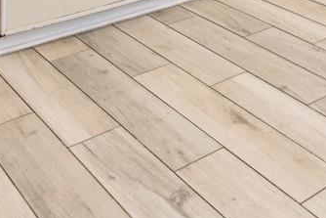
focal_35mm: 67
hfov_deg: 27.6
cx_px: 355
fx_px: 607
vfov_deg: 15.6
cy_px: -232
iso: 400
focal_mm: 14
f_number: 11
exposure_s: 1/6
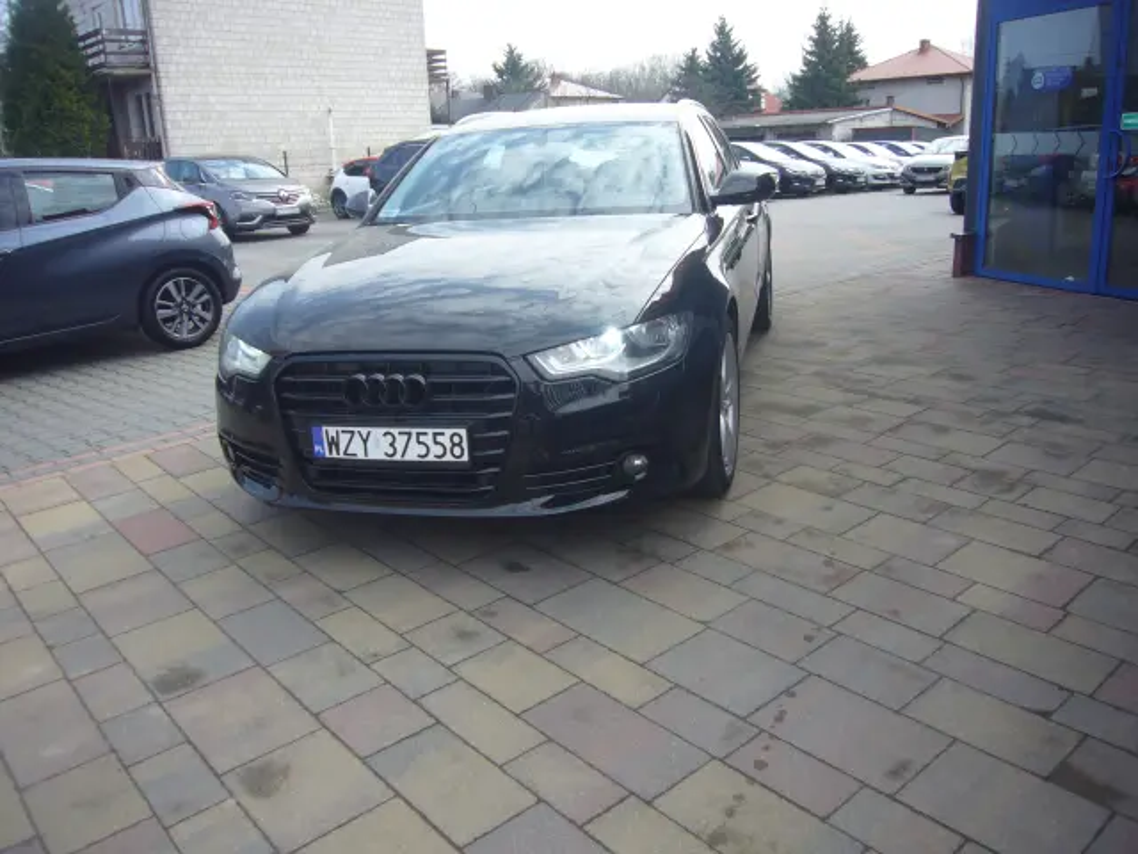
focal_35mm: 28
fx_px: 920
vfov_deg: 49.7
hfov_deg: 63.4
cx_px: 569
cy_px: 427
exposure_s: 1/400
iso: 80
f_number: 2.8
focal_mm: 4.6
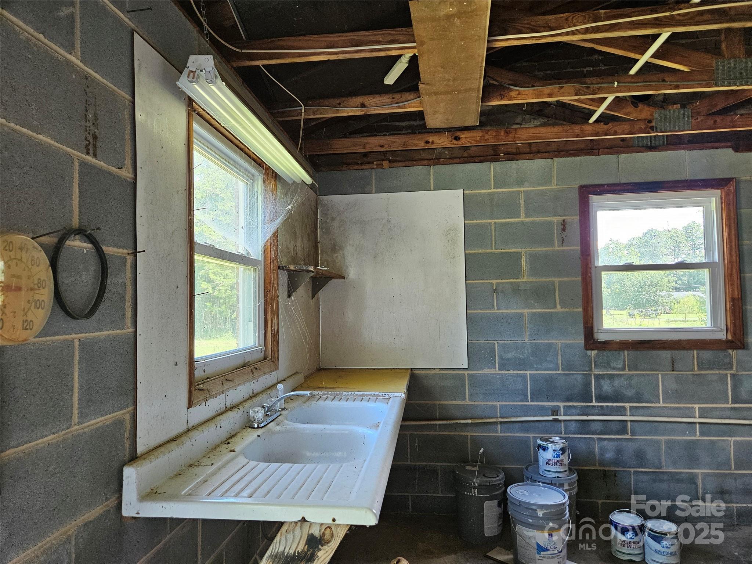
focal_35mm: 23
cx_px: 376
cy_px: 282
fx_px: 500
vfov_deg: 58.9
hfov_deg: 73.9
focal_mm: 5.4
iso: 400
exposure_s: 1/170
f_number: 1.8
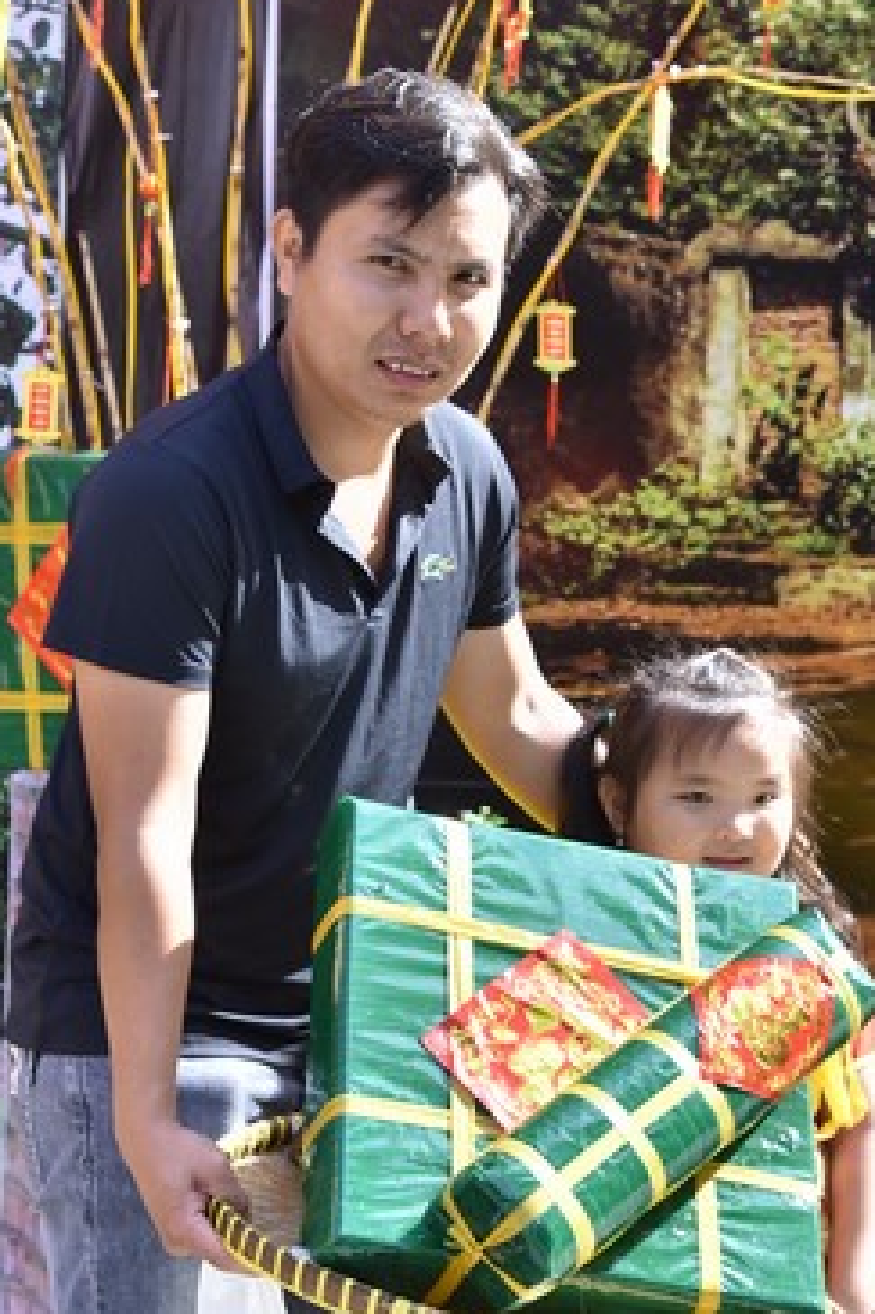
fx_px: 3248
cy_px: 770
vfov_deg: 22.9
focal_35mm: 89
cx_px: 484
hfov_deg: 15.3
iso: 200
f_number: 6.3
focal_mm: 50
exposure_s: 1/250
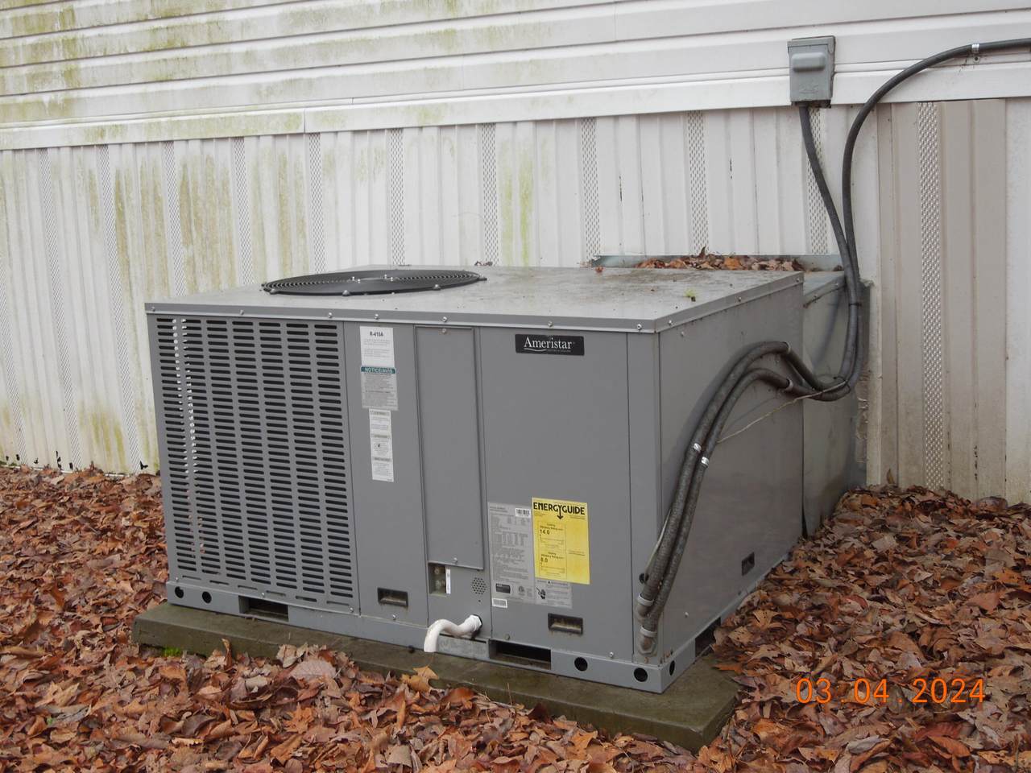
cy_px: 386
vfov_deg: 33.6
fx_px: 1281
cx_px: 516
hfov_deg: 43.9
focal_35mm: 43
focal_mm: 7.8
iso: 100
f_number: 3.9
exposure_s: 1/50
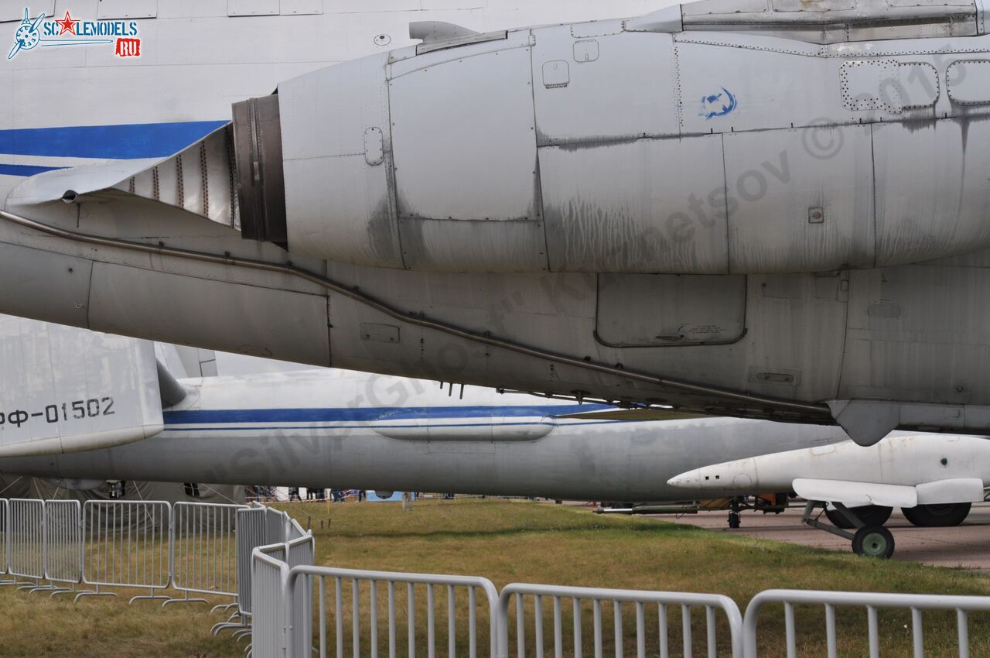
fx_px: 3213
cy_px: 329
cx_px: 495
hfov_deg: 17.5
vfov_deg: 11.7
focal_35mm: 117
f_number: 8
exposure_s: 1/400
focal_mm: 78
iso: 200
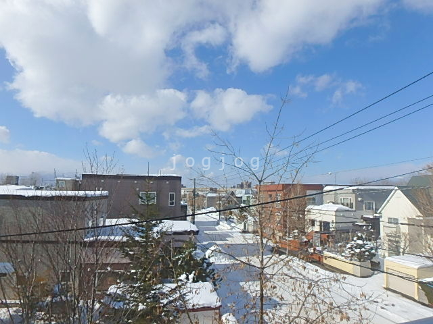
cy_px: 162
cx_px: 216
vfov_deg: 63.4
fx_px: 263
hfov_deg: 79.0
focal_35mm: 21
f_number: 6
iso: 125
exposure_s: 1/1000
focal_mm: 3.7
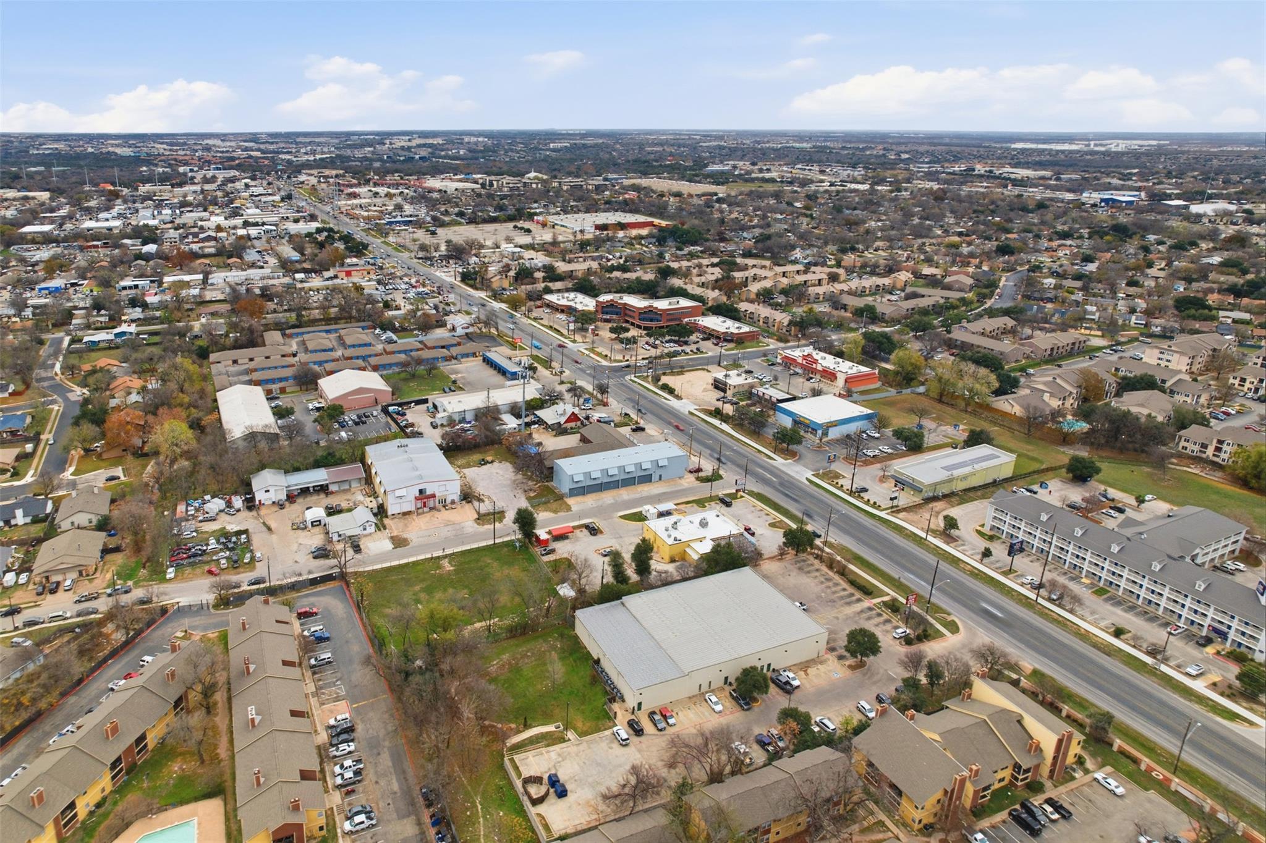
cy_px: 422
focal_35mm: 22
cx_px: 633
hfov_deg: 78.6
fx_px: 773
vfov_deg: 57.2
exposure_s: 1/50
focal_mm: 8.4
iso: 100
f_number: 2.8
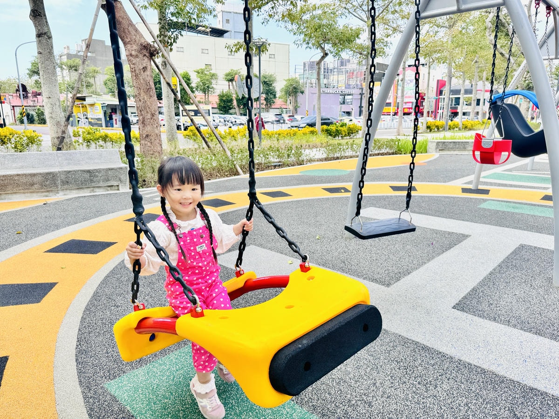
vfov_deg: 56.8
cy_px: 210
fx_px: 388
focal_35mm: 24
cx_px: 280
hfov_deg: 71.6
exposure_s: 1/723
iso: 80
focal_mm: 6.76
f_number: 1.78
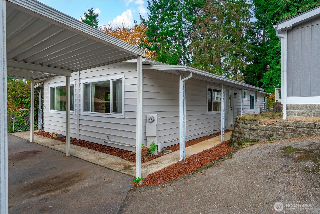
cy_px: 107
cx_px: 160
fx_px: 178
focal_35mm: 20
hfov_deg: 83.9
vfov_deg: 62.0
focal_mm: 20
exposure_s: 1/60
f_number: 7.1
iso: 80
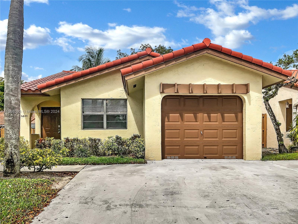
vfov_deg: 48.2
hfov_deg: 61.7
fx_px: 250
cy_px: 112
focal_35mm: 29
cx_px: 149
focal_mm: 3
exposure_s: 1/929
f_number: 1.8
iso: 16
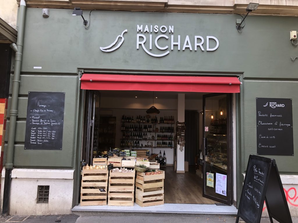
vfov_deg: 49.7
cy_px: 112
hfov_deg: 63.4
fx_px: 241
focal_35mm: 28
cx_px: 149
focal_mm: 4
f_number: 1.8
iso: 32
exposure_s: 1/120
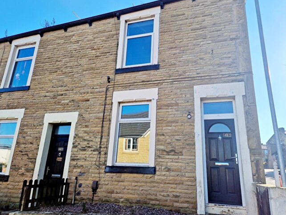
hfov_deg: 69.4
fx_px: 207
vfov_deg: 54.9
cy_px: 105
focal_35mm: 25
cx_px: 149
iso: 50
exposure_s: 1/1250
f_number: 1.8
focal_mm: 5.4
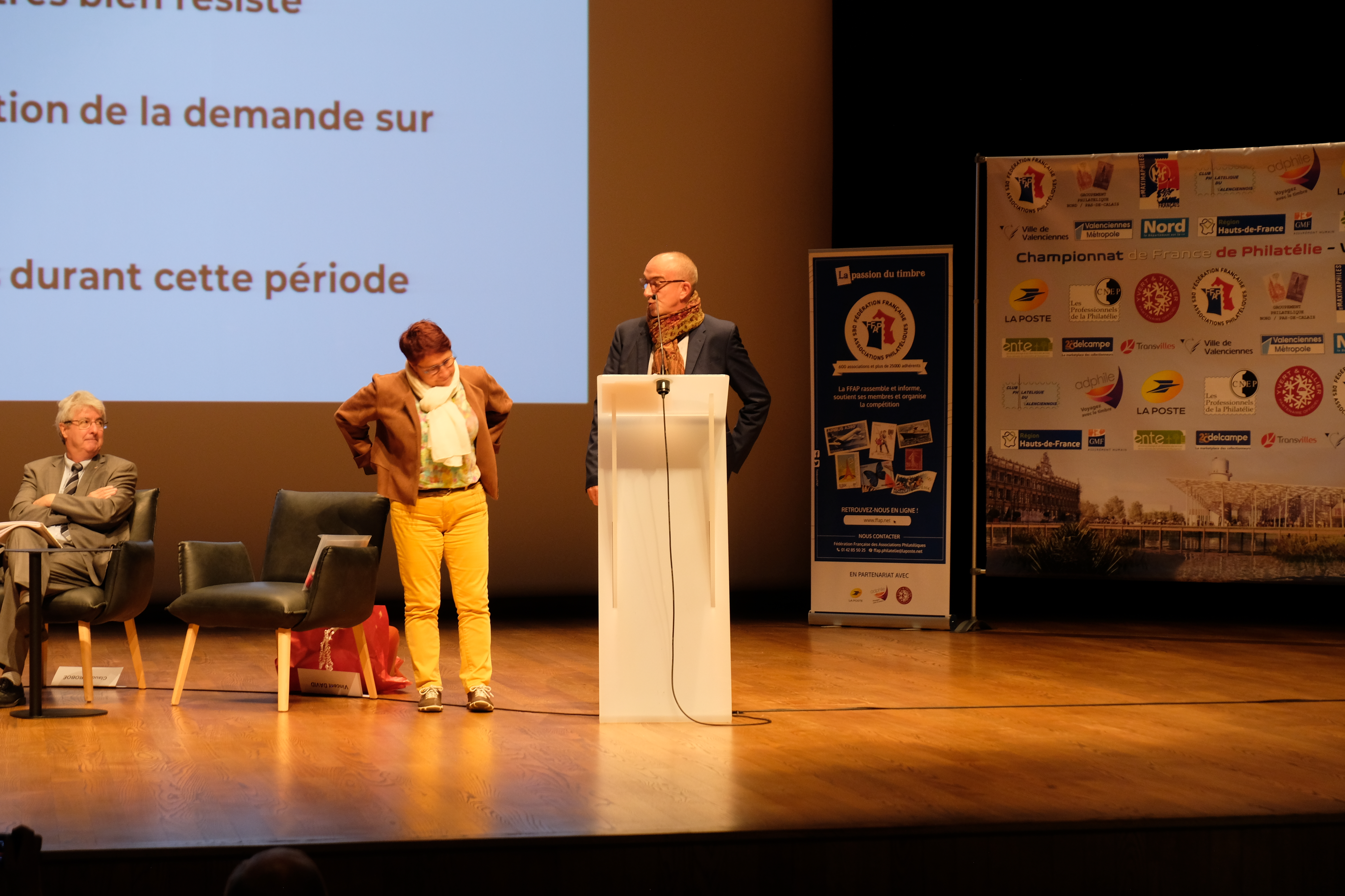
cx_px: 672
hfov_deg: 27.3
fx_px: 2765
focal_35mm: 74
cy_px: 448
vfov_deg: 18.4
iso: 800
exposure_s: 1/30
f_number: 4.7
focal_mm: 49.4
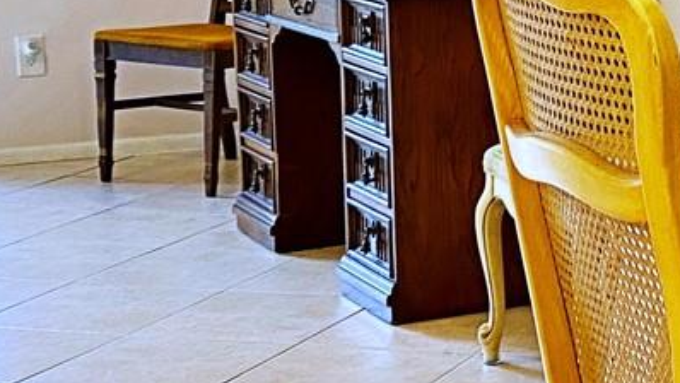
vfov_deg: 10.6
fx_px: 2056
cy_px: 84
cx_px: 948
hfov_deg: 17.3
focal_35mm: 114
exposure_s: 1/60
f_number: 1.8
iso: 125
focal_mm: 4.25
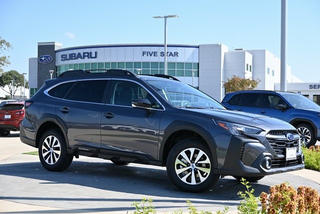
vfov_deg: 25.8
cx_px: 160
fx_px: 467
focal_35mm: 52
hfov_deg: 37.8
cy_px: 107
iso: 180
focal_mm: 35
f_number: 4.2
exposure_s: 1/1000
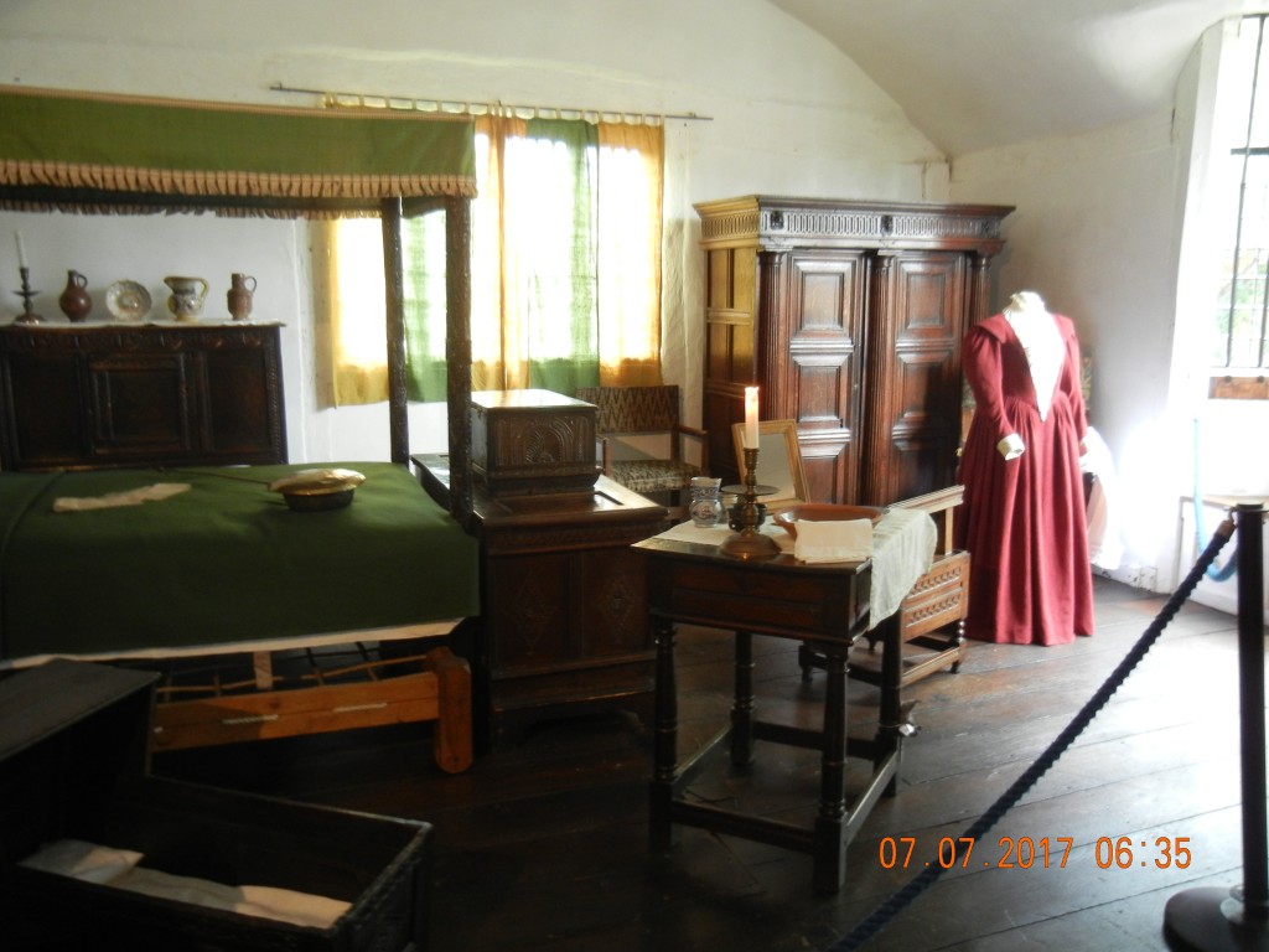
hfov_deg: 60.0
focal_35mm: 30
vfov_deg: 46.8
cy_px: 476
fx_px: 1100
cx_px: 634
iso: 400
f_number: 3.5
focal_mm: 5.4
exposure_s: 1/10
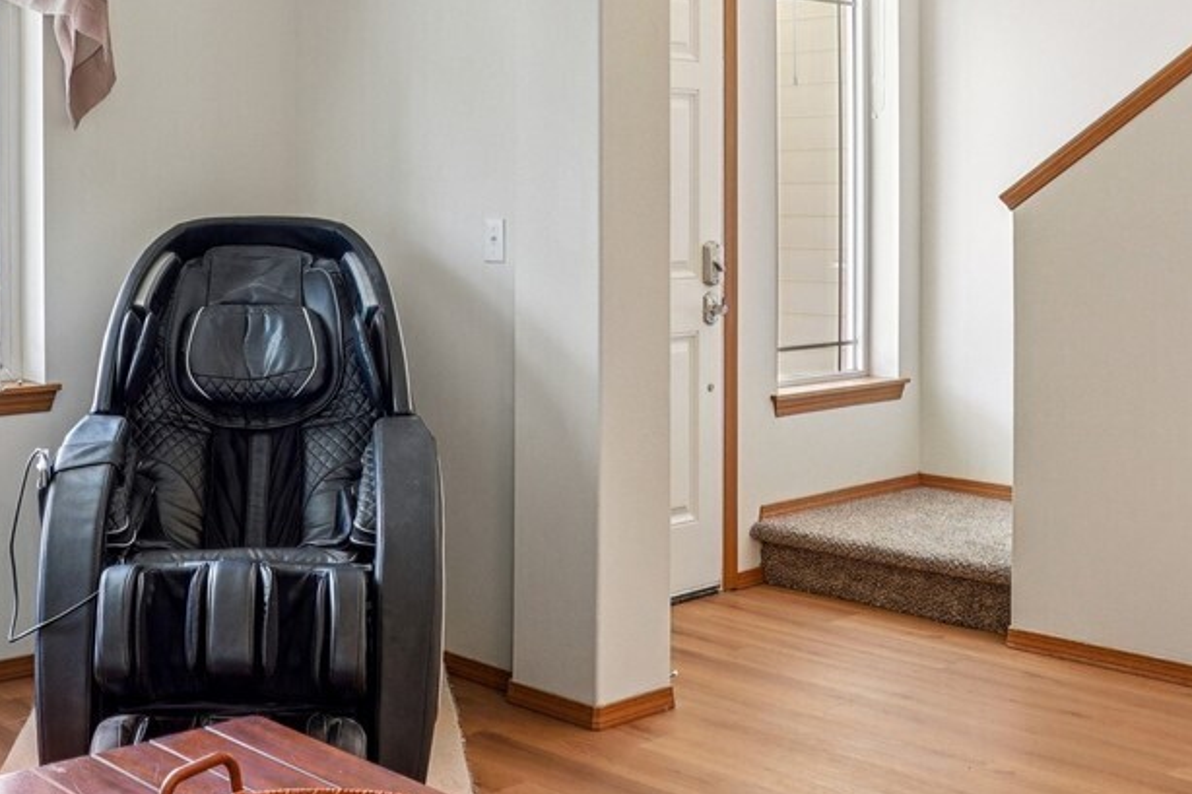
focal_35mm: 47
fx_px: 1556
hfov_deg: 40.5
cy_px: 191
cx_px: 265
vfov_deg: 28.2
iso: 400
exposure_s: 1/20
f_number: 8
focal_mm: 17
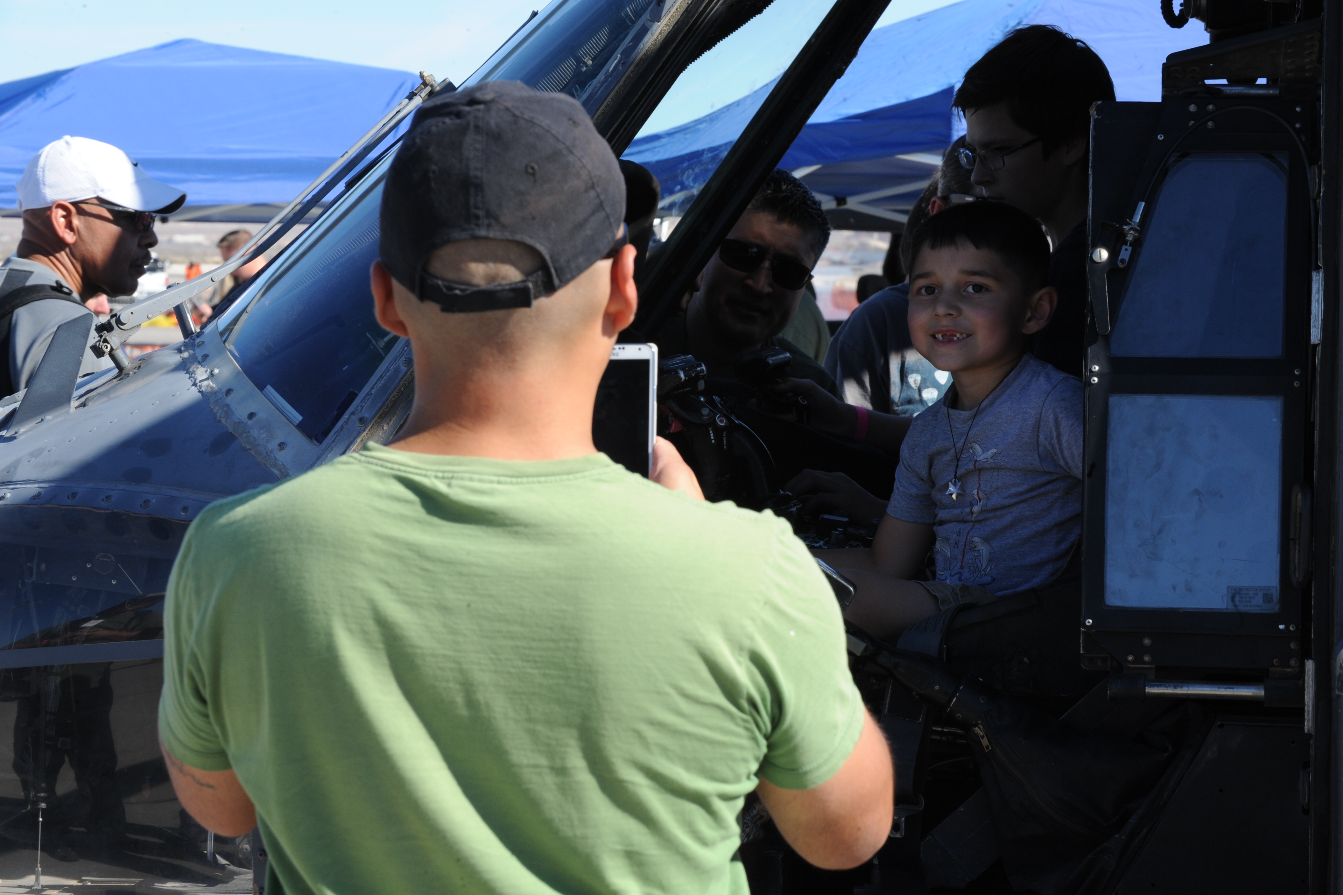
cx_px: 670
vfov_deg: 10.9
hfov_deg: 16.3
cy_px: 450
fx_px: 4700
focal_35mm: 126
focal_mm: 125
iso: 640
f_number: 18
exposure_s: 1/200
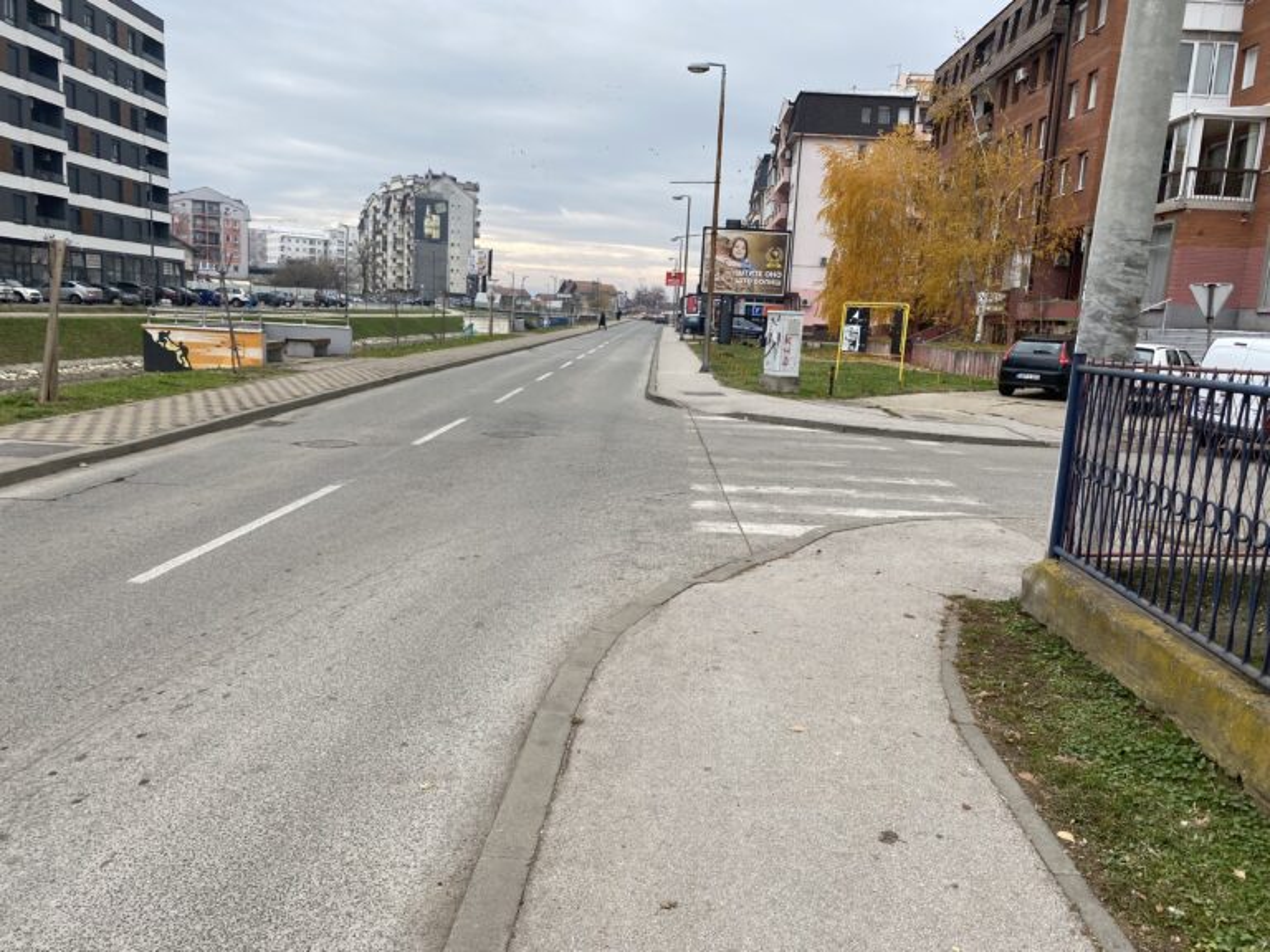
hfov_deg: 67.3
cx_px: 635
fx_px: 954
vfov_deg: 53.1
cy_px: 476
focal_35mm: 26
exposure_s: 1/757
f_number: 1.8
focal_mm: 4.25
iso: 32
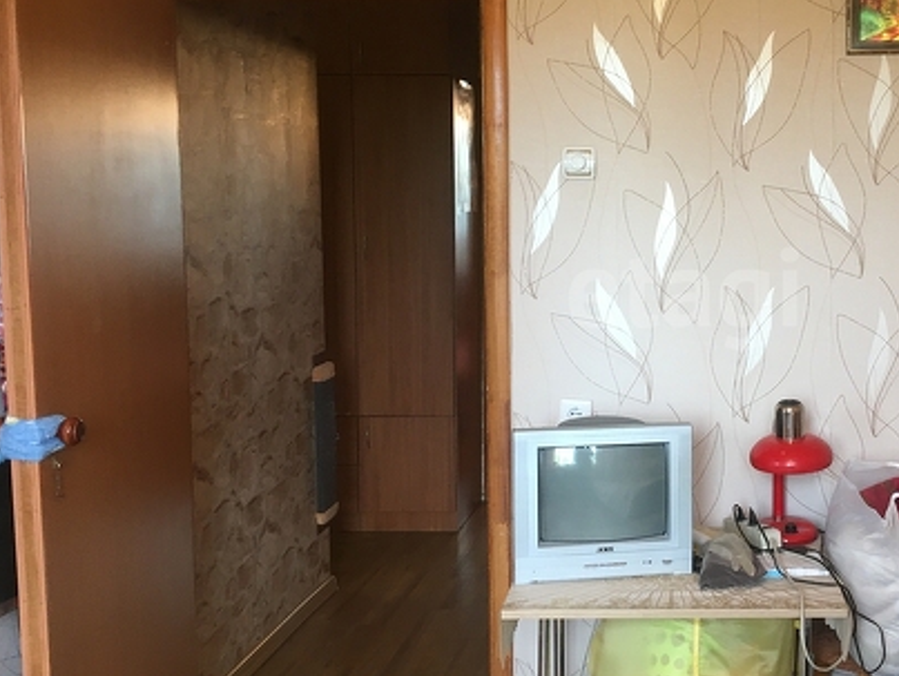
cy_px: 286
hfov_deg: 40.0
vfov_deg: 31.5
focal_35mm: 46
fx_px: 1196
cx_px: 685
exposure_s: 1/33
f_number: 2.2
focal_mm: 4.15
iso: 100
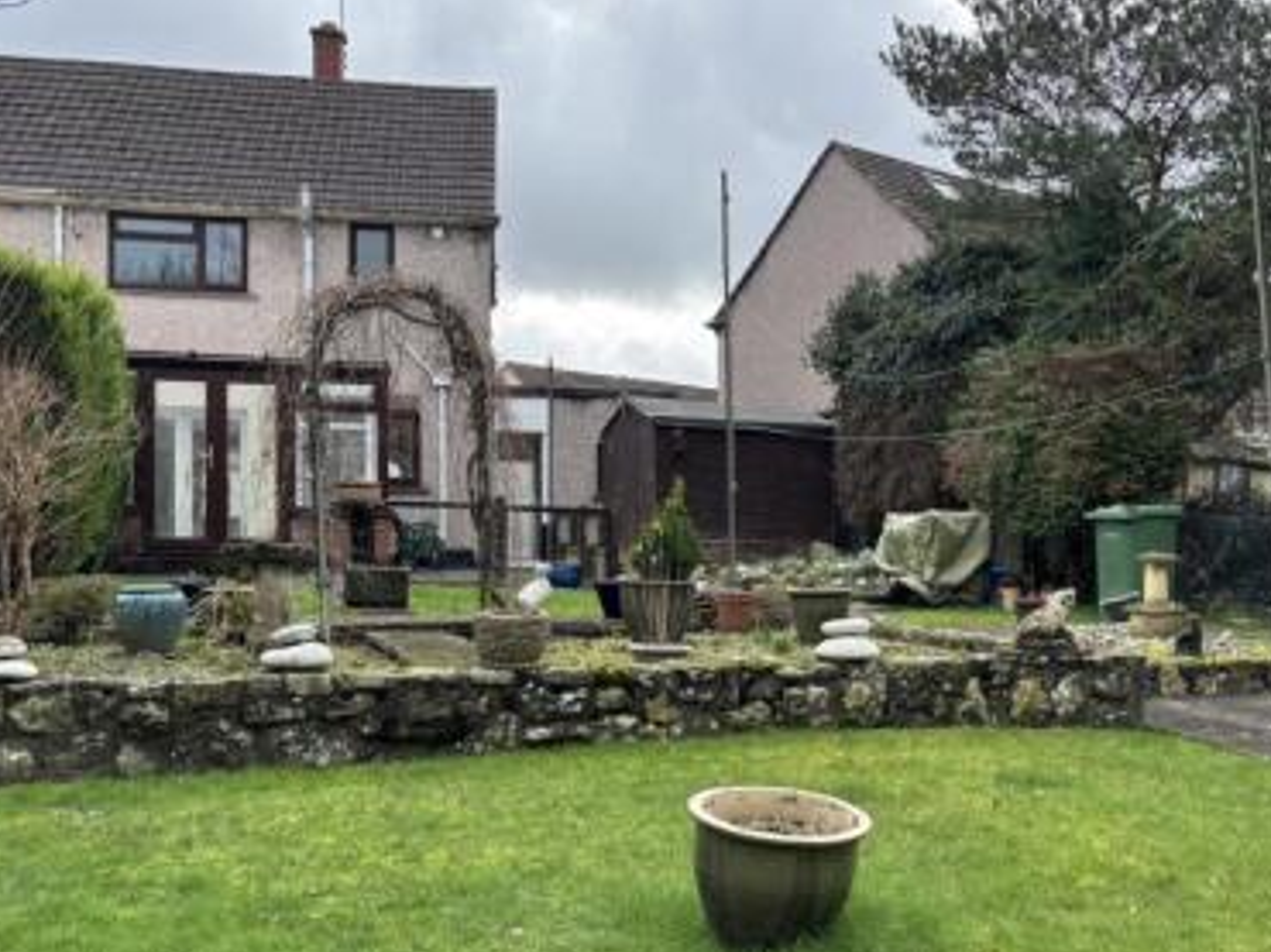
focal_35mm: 41
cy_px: 572
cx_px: 809
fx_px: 1504
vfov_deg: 35.0
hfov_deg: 45.3
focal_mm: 5.96
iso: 50
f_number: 1.6
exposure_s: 1/274
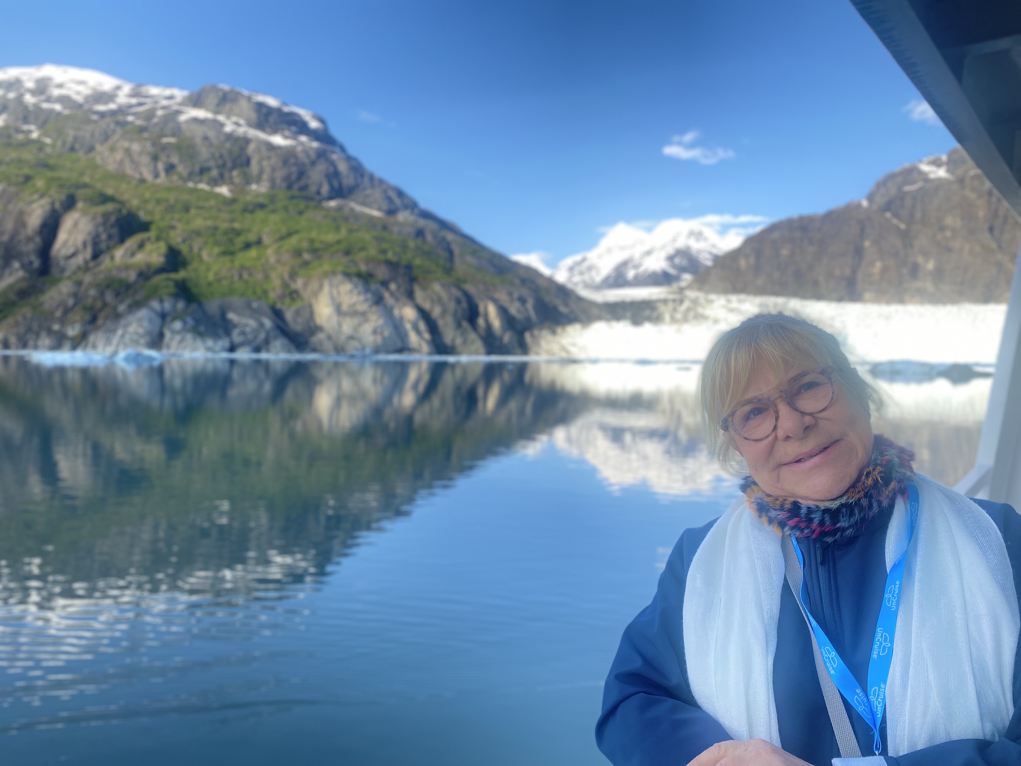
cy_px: 383
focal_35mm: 26
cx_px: 510
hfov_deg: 67.3
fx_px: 767
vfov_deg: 53.1
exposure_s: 1/344
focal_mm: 4.25
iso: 32
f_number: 1.8
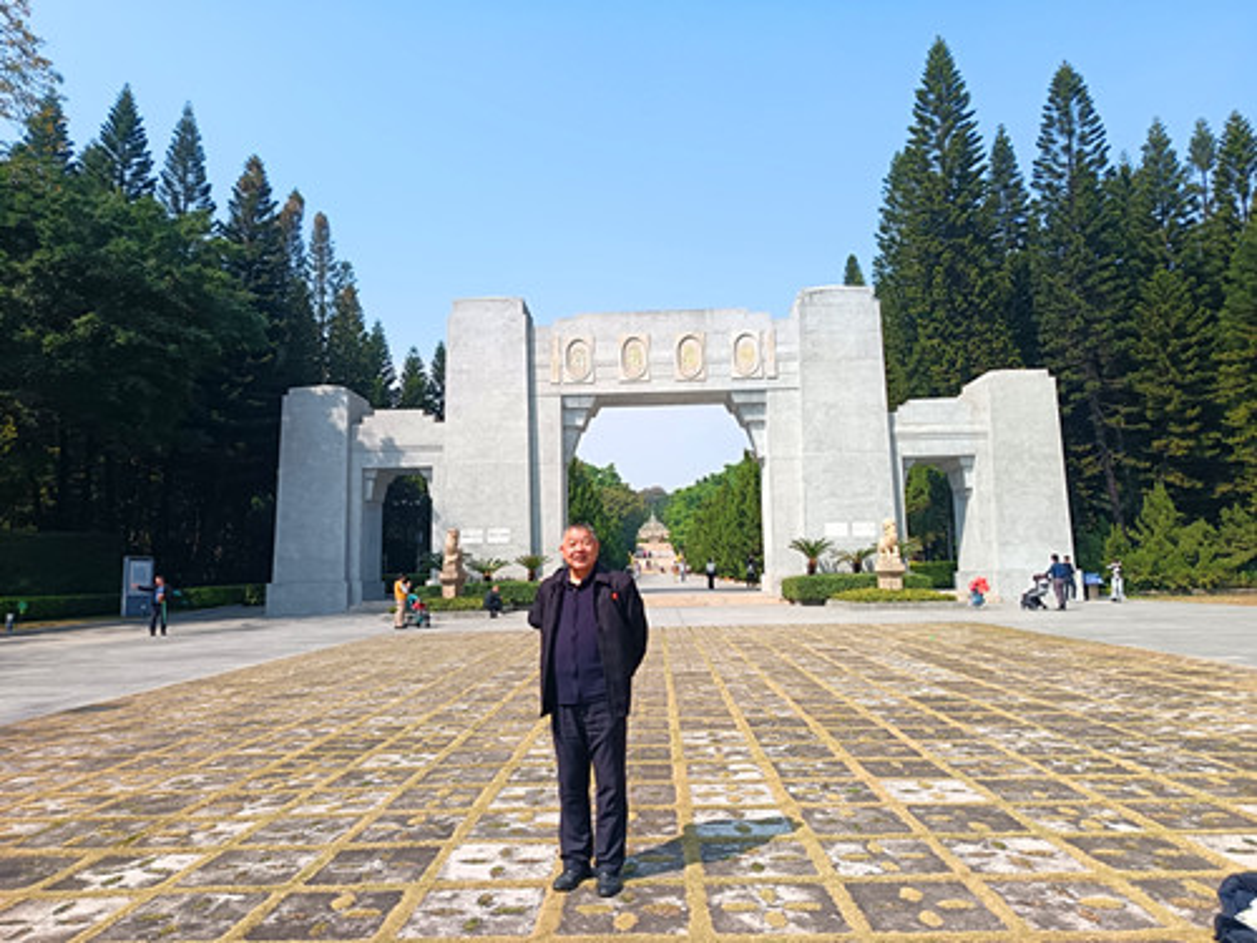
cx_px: 628
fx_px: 872
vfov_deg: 56.8
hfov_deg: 71.6
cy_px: 472
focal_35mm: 24
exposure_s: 1/900
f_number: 1.75
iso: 227
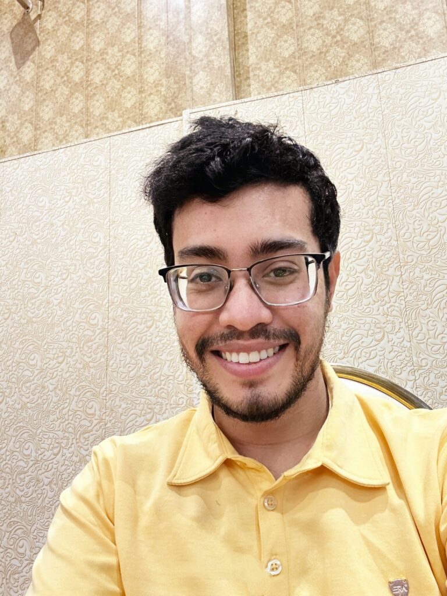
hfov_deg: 46.8
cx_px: 224
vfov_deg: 60.0
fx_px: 517
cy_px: 298
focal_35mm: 30
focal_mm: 2.69
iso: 250
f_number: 1.9
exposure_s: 1/51
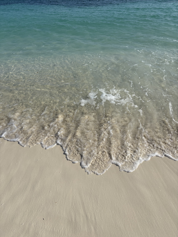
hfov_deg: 53.1
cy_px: 118
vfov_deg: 67.3
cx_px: 89
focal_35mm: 26
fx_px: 178
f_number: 1.6
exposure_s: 1/8850
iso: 50
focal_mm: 5.96
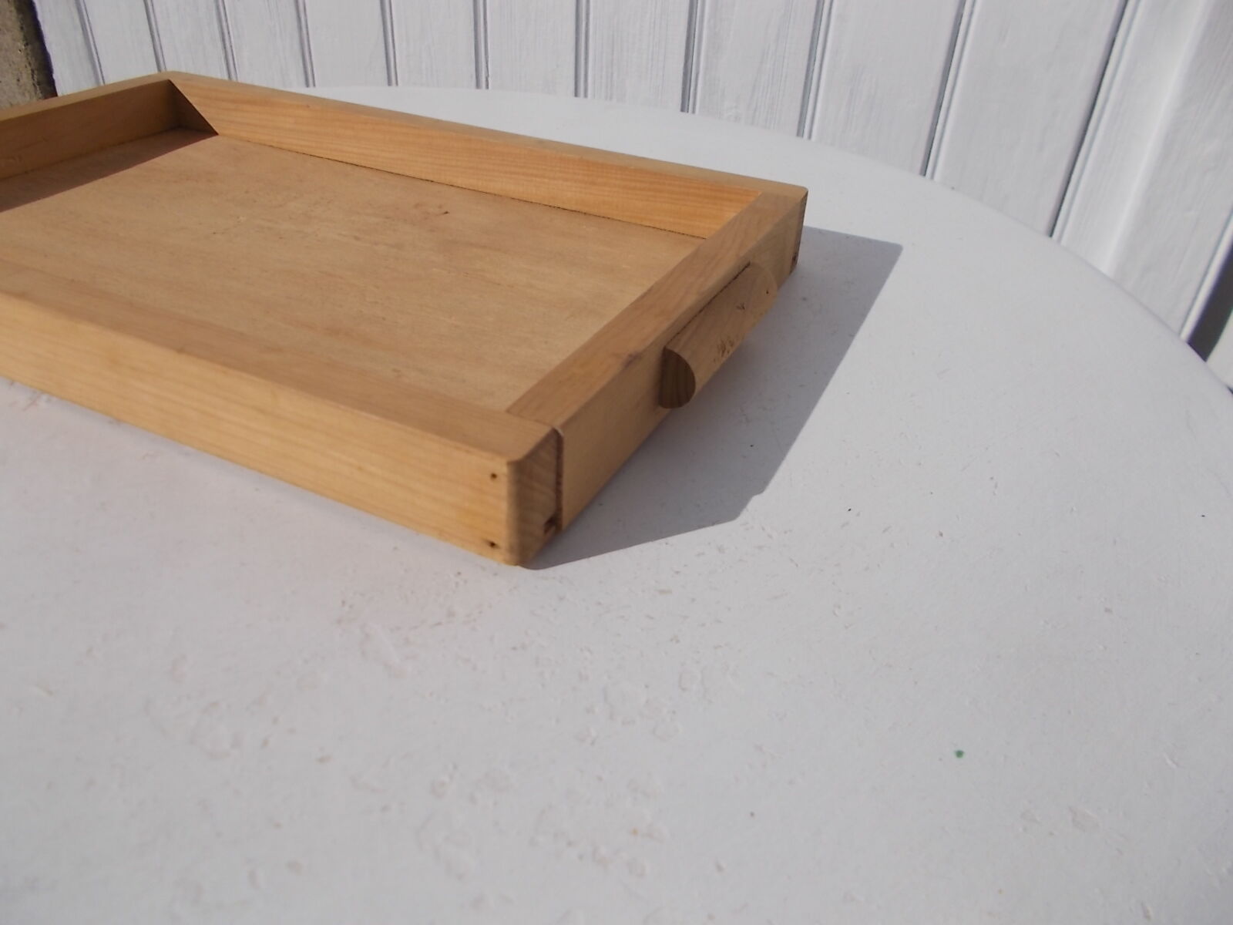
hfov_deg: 67.3
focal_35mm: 26
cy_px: 462
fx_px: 926
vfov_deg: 53.1
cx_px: 616
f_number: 8
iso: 80
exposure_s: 1/500
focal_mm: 4.6
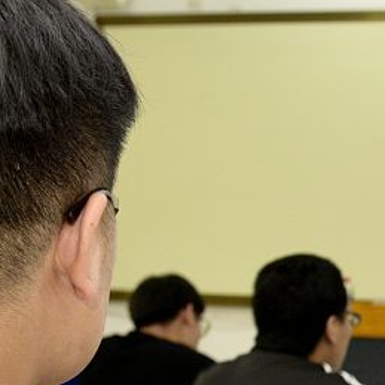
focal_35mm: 134
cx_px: 609
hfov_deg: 12.3
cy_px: 354
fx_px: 1686
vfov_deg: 12.9
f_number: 5.6
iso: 320
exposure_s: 1/60
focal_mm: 34
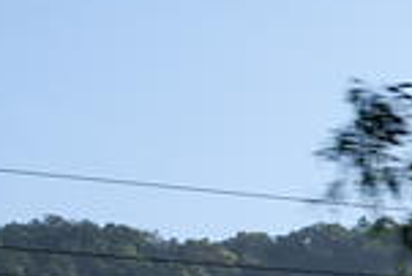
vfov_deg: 5.3
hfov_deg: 7.8
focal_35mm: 254
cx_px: 748
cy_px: 478
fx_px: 2910
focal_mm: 40
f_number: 8
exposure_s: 1/300
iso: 100
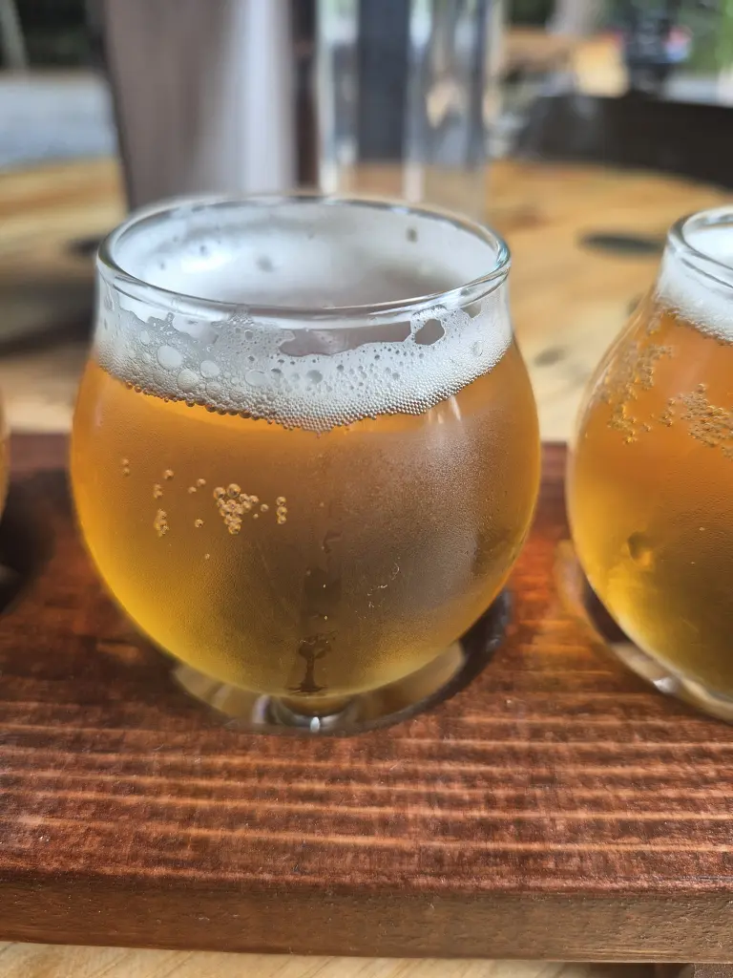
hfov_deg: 58.9
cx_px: 366
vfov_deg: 73.9
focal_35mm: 23
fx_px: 649
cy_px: 489
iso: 40
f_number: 1.8
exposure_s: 1/180
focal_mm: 5.4
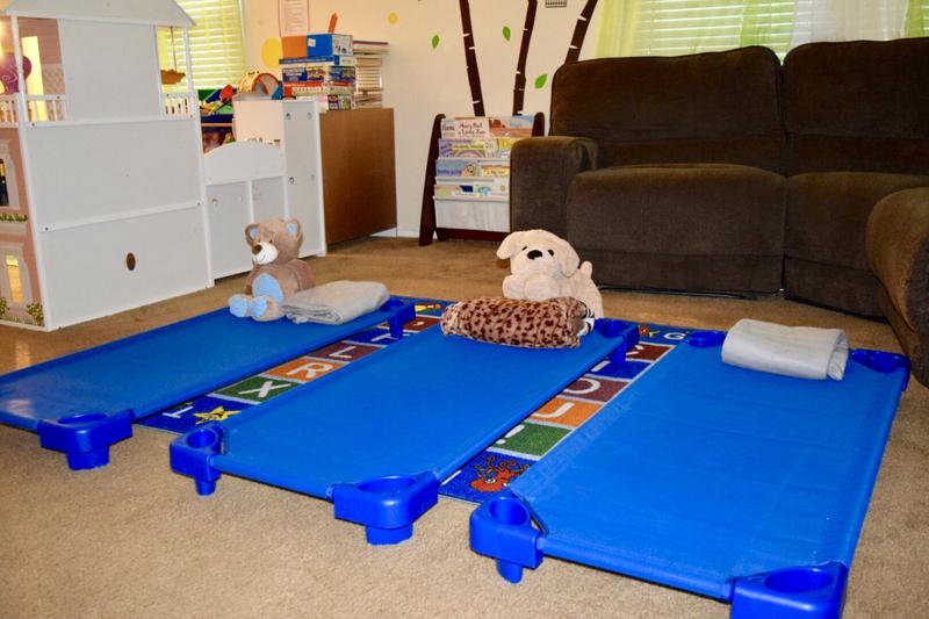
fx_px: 890
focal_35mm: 34
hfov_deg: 55.1
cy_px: 310
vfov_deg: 38.3
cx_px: 464
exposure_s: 1/60
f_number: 3.8
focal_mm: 23
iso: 3200
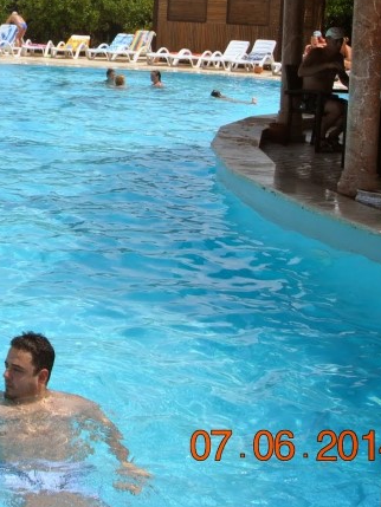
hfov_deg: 19.4
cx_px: -23
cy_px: 60
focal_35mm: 73
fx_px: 1075
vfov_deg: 25.8
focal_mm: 19
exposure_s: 1/320
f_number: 9
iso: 100
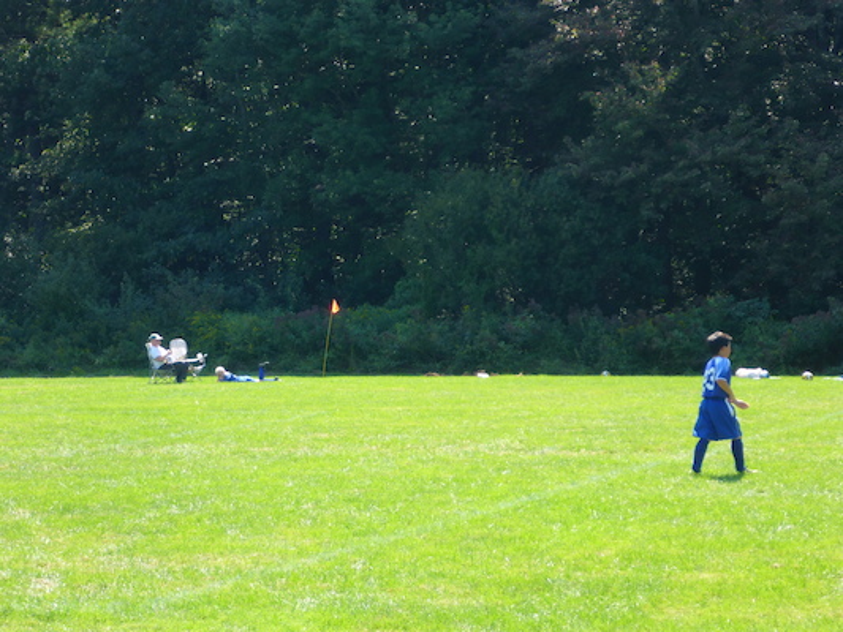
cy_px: 316
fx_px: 2777
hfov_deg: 17.3
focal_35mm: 114
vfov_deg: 13.0
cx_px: 422
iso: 125
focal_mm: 20.3
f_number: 5.8
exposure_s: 1/125
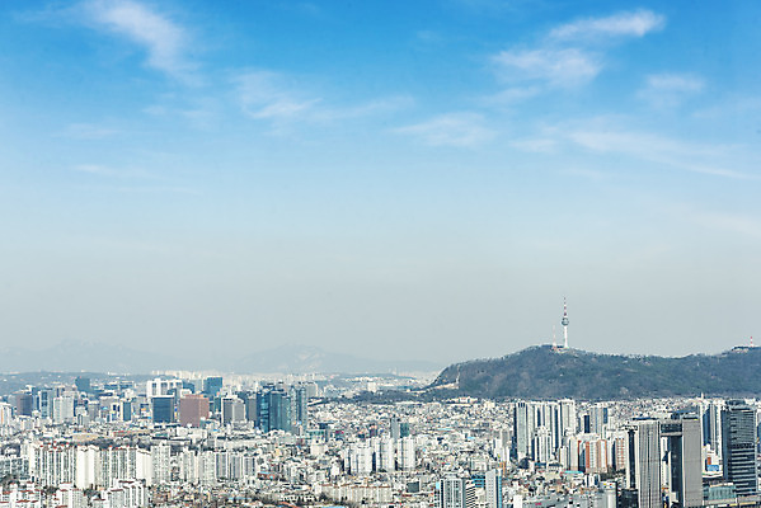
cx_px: 380
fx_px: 1480
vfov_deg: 19.5
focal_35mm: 70
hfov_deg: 28.8
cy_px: 254
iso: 100
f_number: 13
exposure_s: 1/125
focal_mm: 70
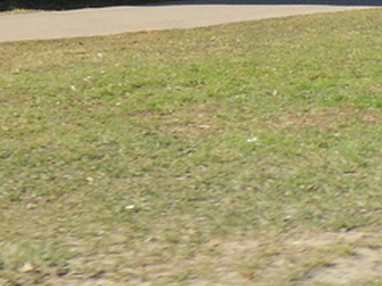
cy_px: -209
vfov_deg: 15.3
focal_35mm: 85
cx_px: -251
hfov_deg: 19.0
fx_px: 938
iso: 400
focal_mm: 4.3
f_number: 6.6
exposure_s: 1/640
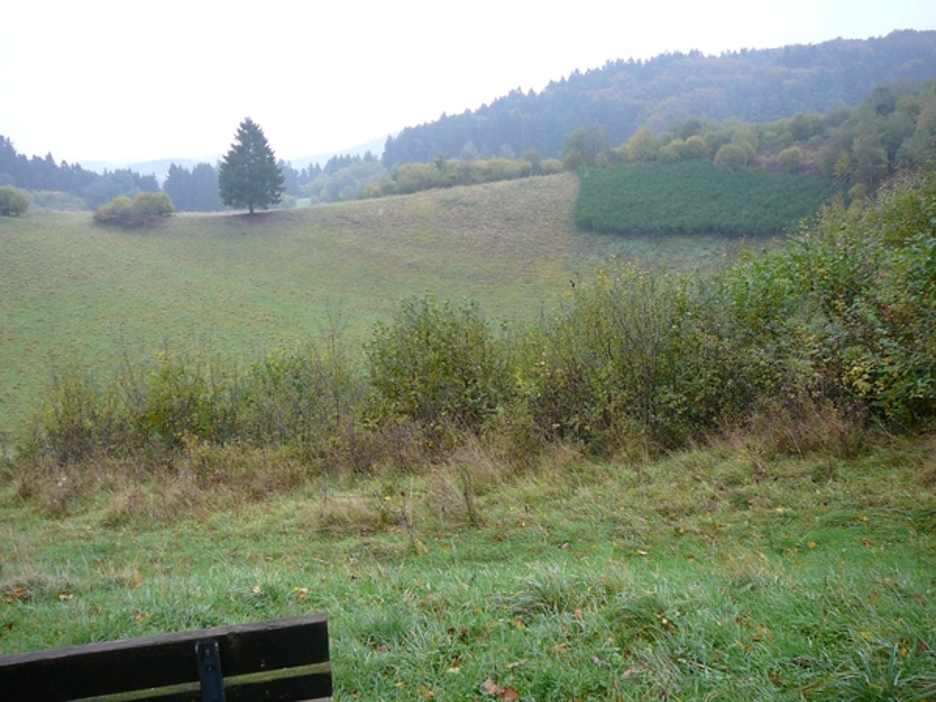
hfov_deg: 52.6
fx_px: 946
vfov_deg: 40.7
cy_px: 351
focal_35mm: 35
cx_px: 468
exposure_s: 1/60
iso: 80
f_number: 2.8
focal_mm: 5.2
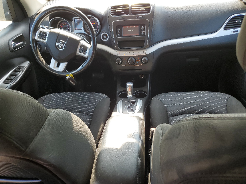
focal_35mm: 26
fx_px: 185
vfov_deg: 53.1
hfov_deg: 67.3
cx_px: 123
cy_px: 92
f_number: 1.5
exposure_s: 1/192
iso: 50
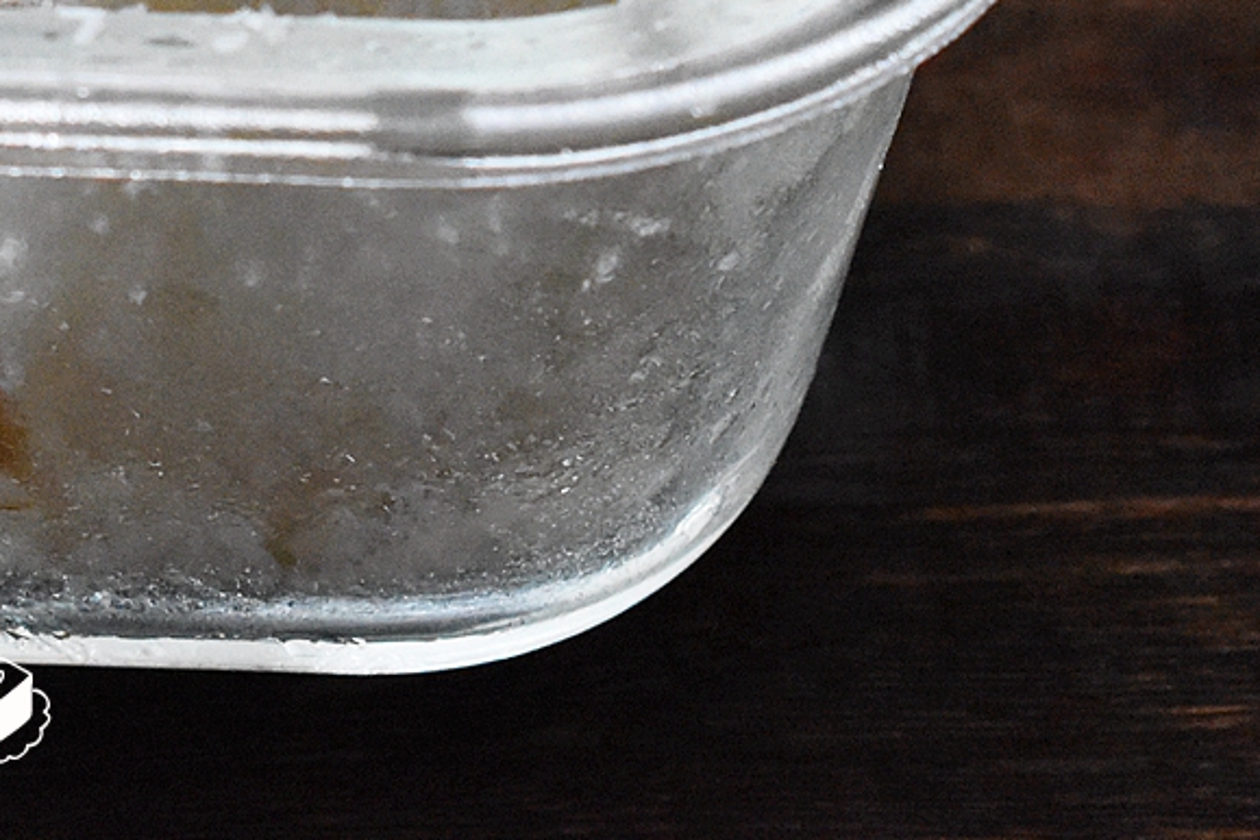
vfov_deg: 5.3
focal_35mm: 257
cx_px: -111
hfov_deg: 8.0
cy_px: -396
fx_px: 8979
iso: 4000
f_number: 5.6
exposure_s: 1/100
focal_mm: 55
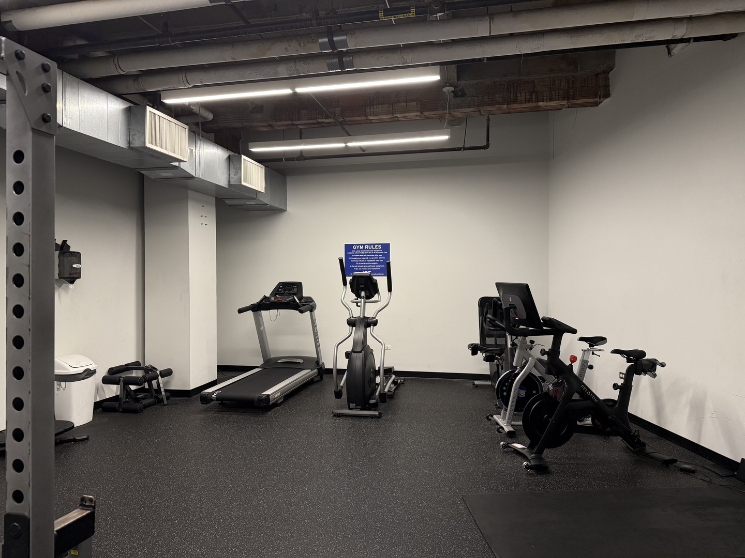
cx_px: 372
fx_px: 517
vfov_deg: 56.8
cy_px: 279
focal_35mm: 24
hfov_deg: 71.6
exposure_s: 1/120
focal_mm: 6.76
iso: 400
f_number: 1.78
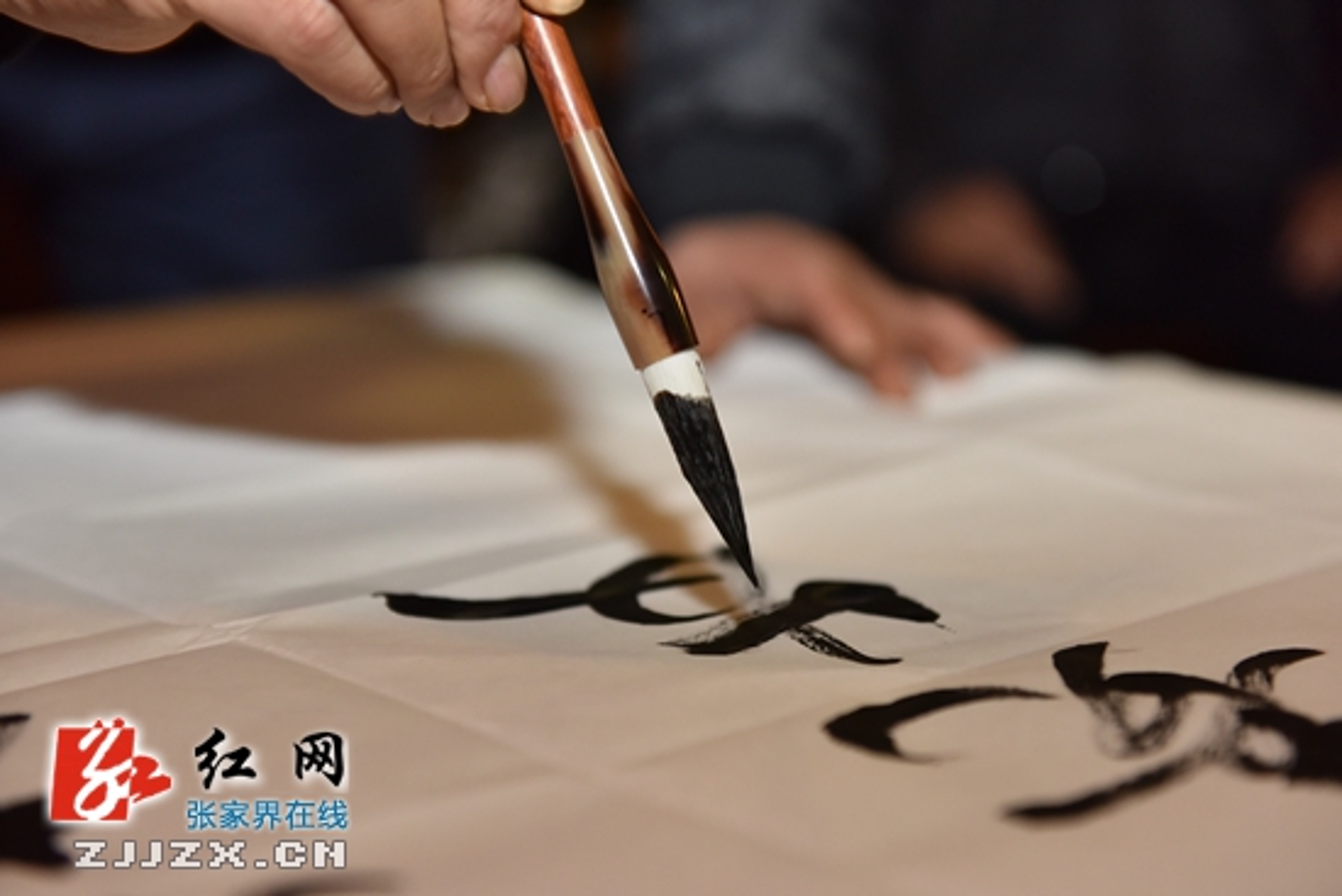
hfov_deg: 32.4
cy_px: 448
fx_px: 2312
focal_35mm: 62
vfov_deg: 21.9
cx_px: 671
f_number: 3.5
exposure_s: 1/60
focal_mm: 62
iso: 1000
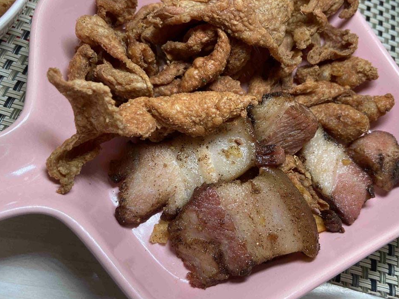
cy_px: 117
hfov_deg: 55.3
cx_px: 208
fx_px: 380
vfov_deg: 42.7
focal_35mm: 33
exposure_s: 1/175
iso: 32
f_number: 1.8
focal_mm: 4.25
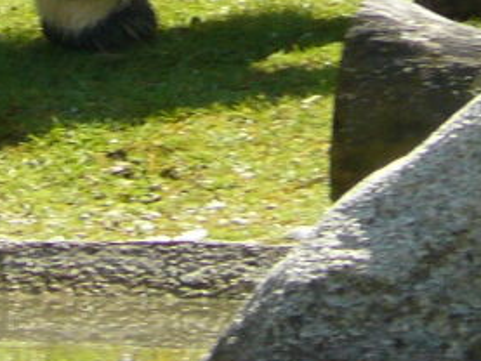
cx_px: 245
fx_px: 21769
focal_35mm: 1566
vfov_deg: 1.0
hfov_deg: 1.3
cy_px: -314
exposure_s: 1/125
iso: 100
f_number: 6.3
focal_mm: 50.1
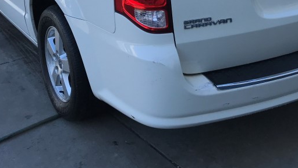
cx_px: 171
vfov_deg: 18.7
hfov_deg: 34.3
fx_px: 482
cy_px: -31
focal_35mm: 61
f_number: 1.8
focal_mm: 3.99
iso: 20
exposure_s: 1/785
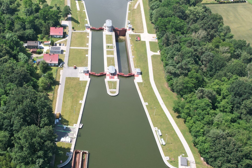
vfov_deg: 31.9
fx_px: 294
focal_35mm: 42
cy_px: 80
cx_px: 83
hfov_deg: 45.7
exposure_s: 1/1000
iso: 110
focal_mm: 8.38
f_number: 2.8
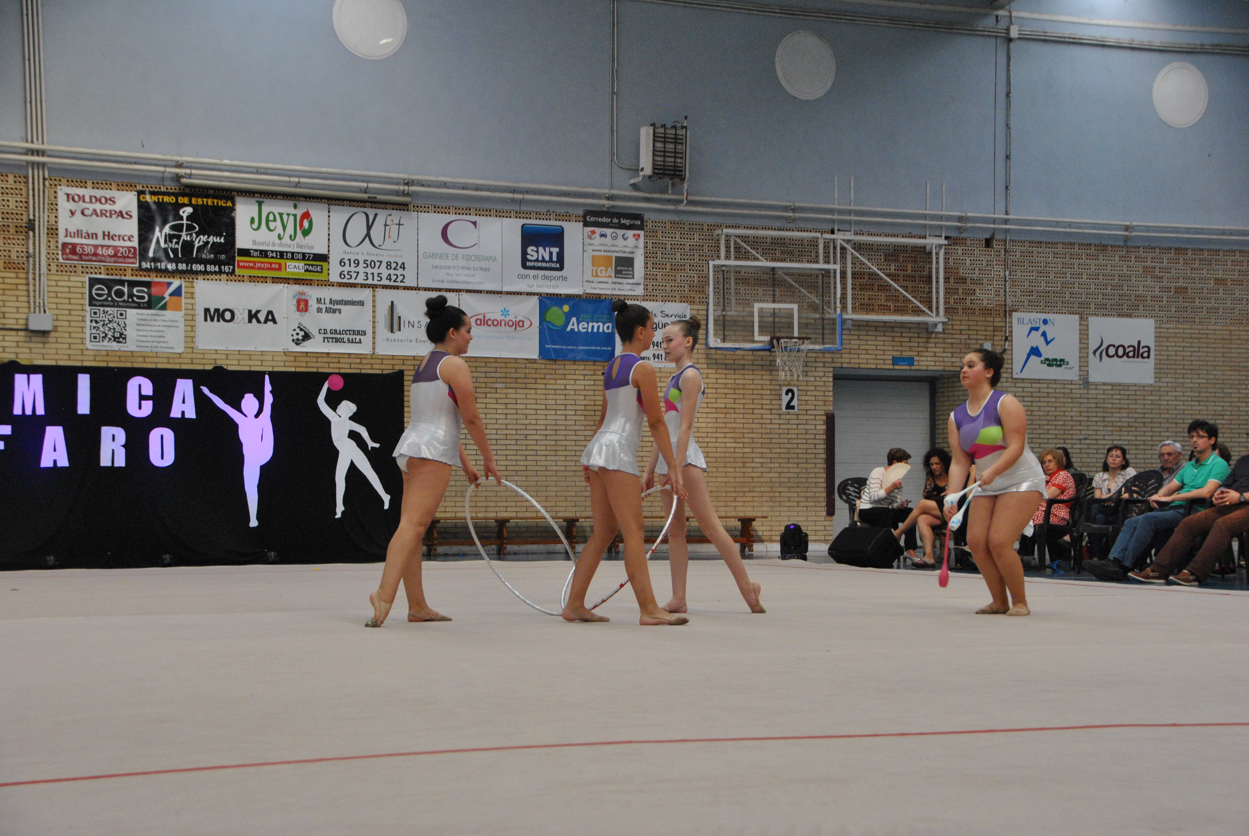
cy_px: 418
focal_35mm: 57
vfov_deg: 23.8
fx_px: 1980
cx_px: 624
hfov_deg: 35.0
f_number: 6.3
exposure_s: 1/160
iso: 800
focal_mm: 38
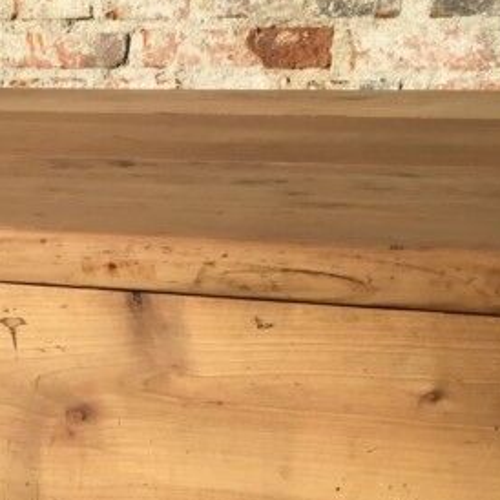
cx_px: -4
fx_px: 1307
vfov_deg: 21.6
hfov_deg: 20.9
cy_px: 301
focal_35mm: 80
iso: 25
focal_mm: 3.3
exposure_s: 1/2203
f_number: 2.4
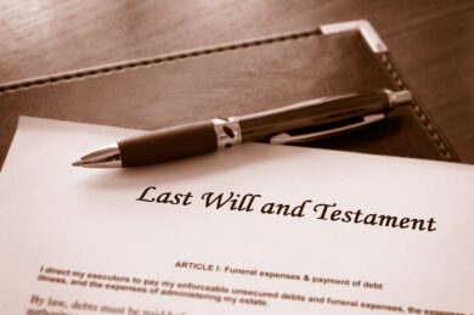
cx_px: 237
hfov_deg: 27.0
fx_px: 986
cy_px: 158
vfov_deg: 18.1
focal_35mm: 75
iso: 200
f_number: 11
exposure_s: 1
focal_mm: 50
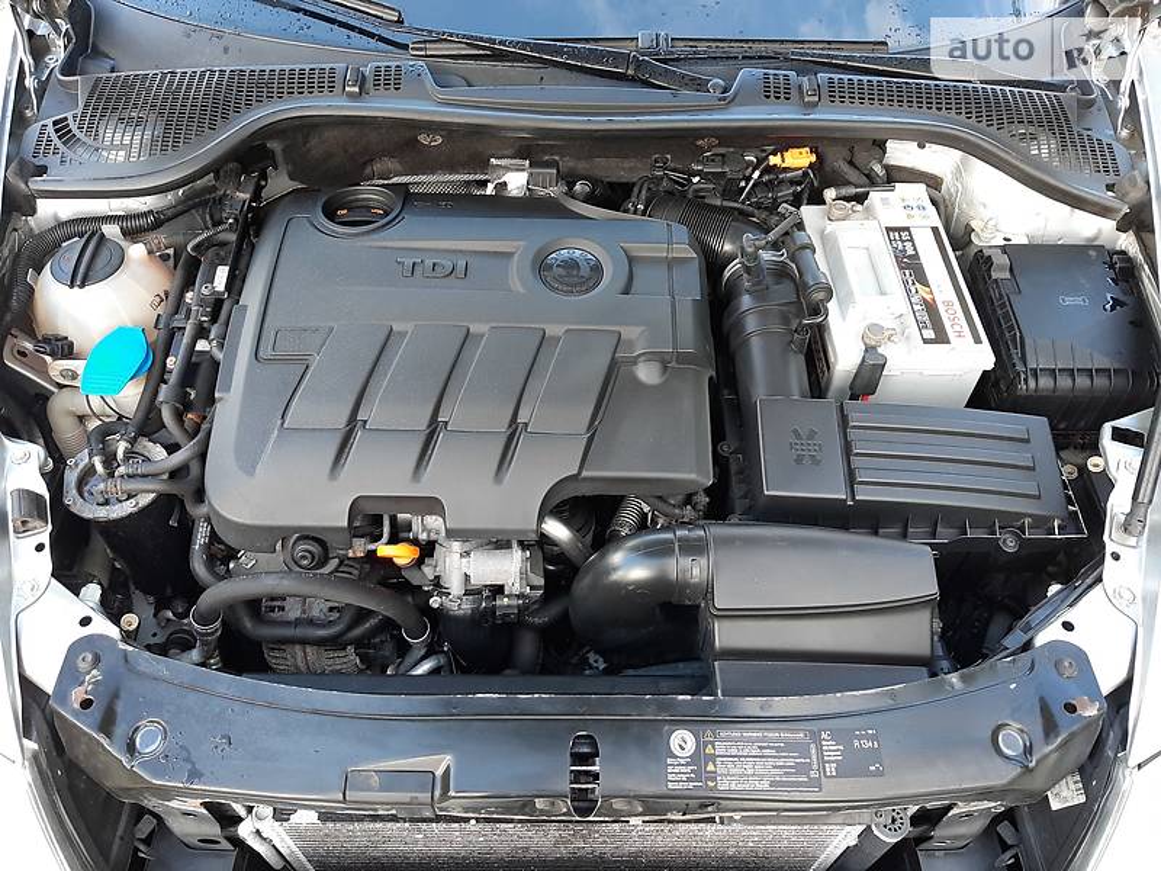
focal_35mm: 26
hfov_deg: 67.3
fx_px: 872
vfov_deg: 53.1
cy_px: 436
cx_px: 580
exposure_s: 1/100
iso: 80
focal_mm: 3.9
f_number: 1.7
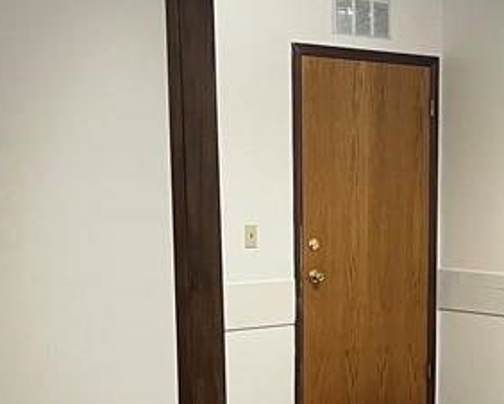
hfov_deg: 20.1
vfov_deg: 16.5
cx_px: 517
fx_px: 1373
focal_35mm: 92
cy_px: 358
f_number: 1.5
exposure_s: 1/60
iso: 100
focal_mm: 5.7
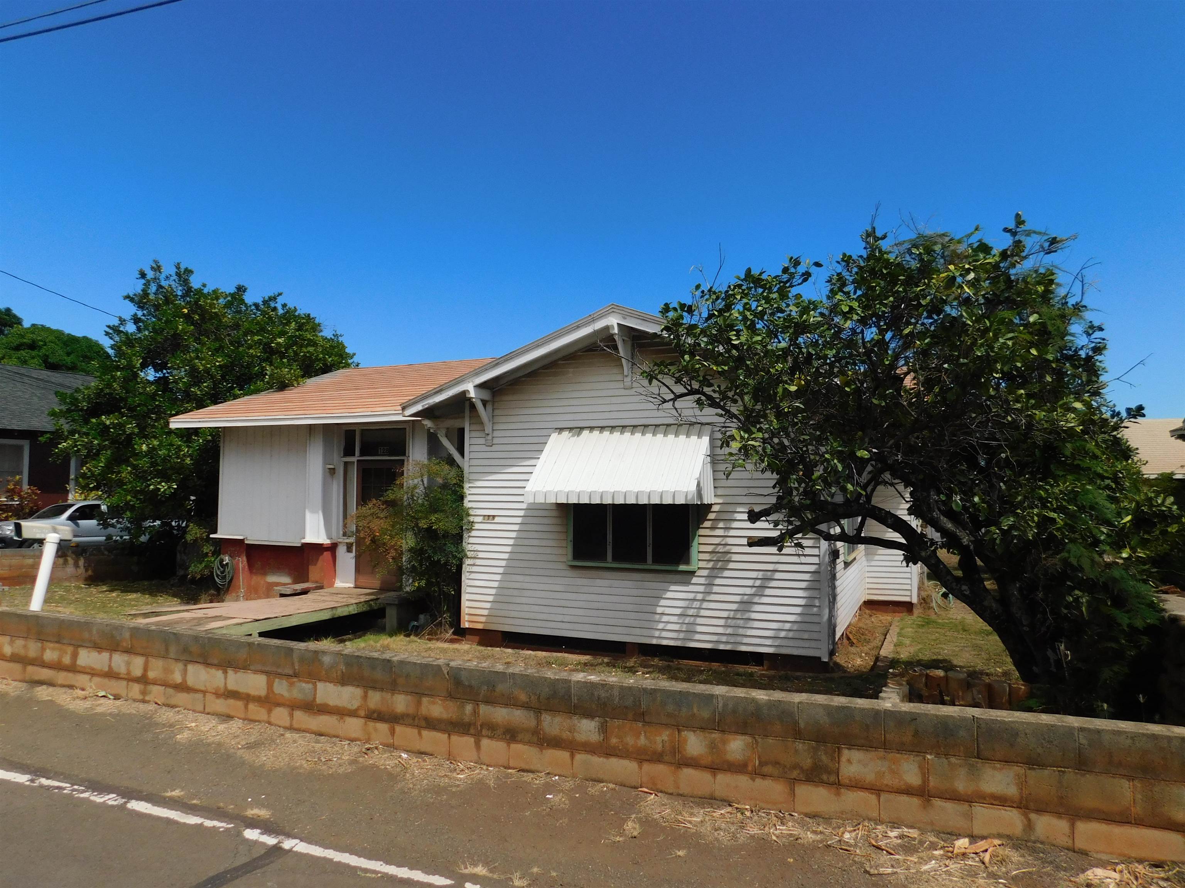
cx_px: 592
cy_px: 444
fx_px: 787
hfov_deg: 73.9
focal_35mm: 23
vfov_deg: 58.9
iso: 125
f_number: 6
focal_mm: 4
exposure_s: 1/800
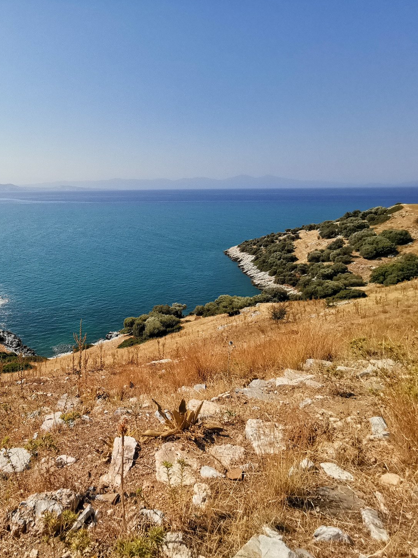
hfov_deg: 57.8
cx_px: 102
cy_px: 285
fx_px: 354
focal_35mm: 22
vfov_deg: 76.4
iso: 50
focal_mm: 2.35
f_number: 2.2
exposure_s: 3
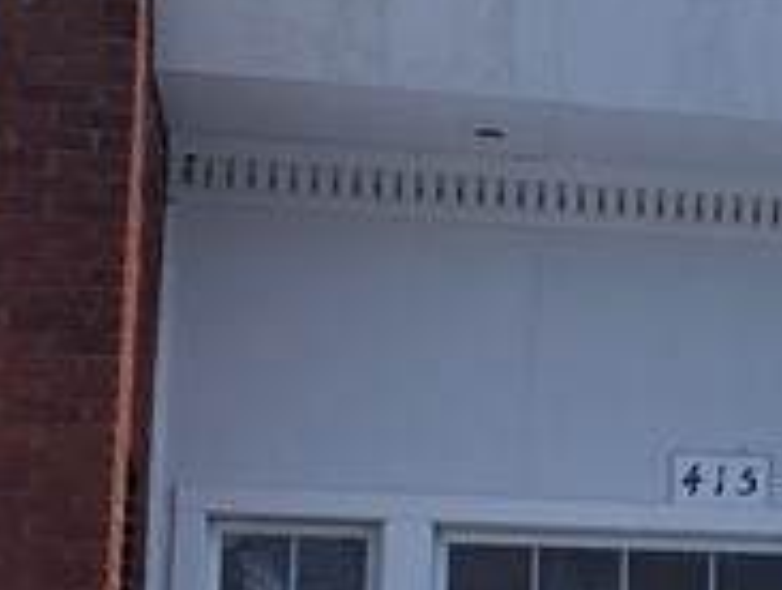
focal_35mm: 134
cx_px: 1323
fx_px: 3033
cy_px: 564
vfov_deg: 11.0
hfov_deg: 13.5
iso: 43
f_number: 1.85
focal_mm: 6.81
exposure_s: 1/2463
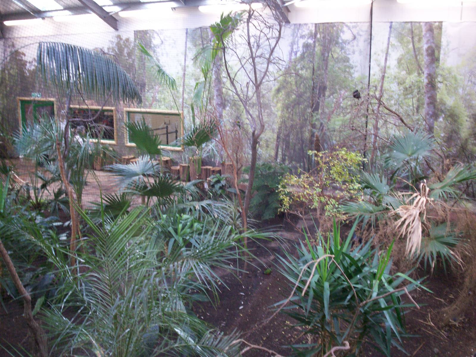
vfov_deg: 39.7
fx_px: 495
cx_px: 238
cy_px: 178
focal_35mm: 36
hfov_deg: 51.4
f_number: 4.5
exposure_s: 1/20
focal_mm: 5.9
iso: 140
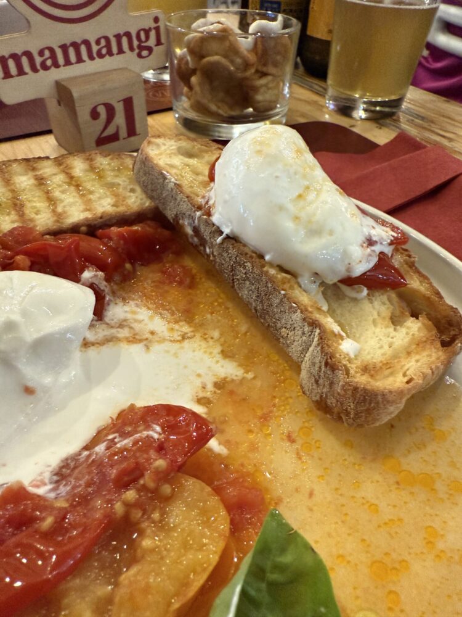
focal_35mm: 24
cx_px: 231
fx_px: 427
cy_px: 308
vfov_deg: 71.6
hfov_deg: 56.8
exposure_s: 1/50
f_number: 2.2
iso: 640
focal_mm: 2.22
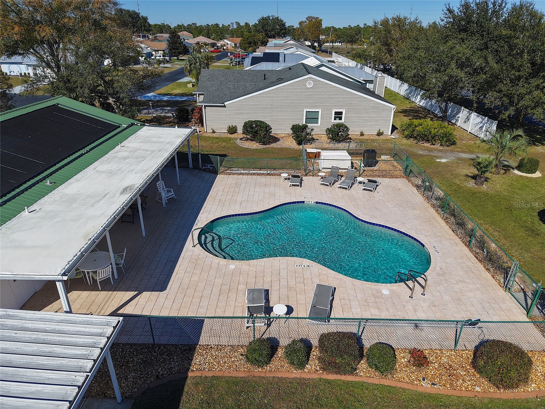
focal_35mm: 24
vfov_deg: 56.8
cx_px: 272
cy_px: 204
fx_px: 378
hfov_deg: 71.6
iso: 100
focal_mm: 8.67
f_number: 1.8
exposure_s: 1/6400
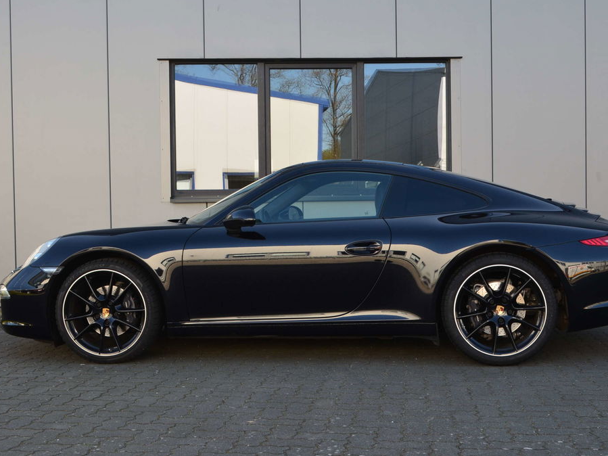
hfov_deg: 40.0
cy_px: 228
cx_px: 327
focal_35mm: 48
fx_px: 835
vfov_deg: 30.5
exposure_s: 1/60
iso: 320
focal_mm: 29
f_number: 10
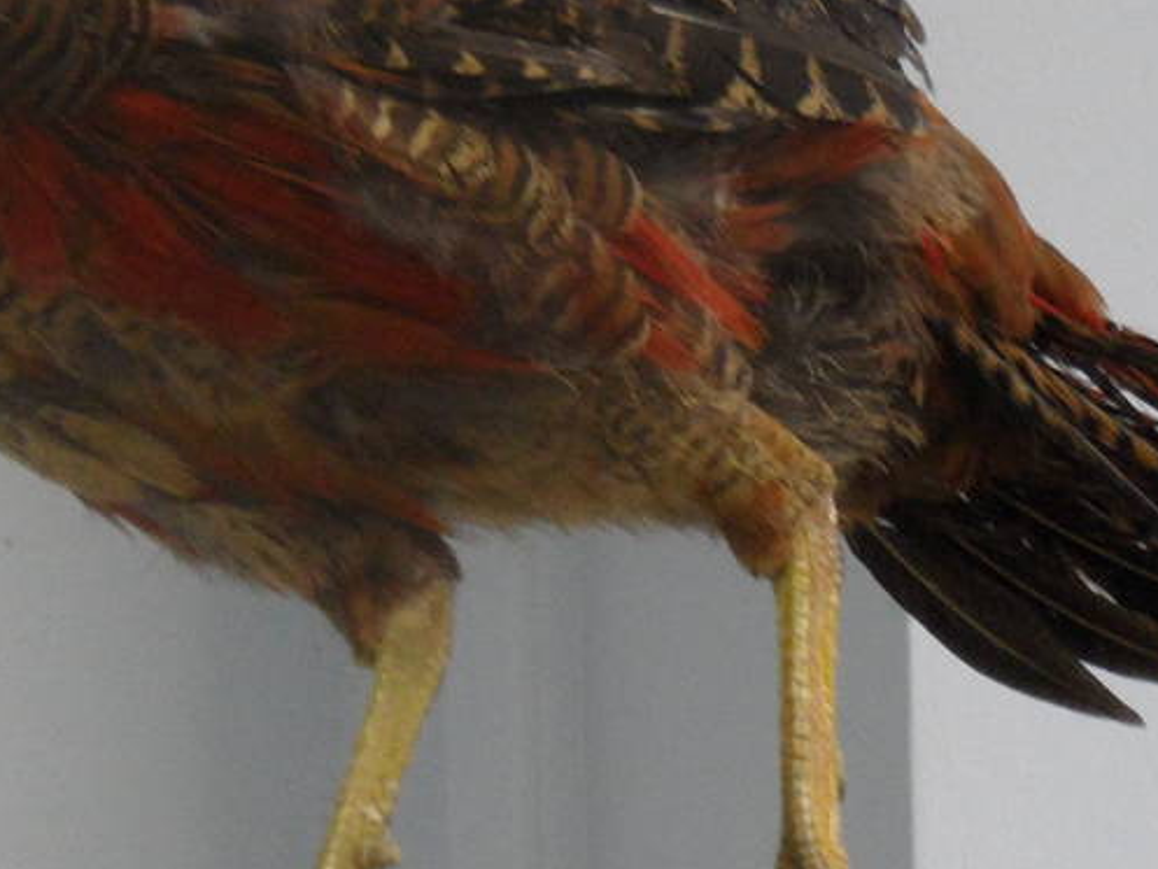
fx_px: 16162
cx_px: 363
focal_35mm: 483
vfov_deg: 3.1
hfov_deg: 4.1
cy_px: 200
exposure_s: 1/15
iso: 200
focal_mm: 24.6
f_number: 4.4
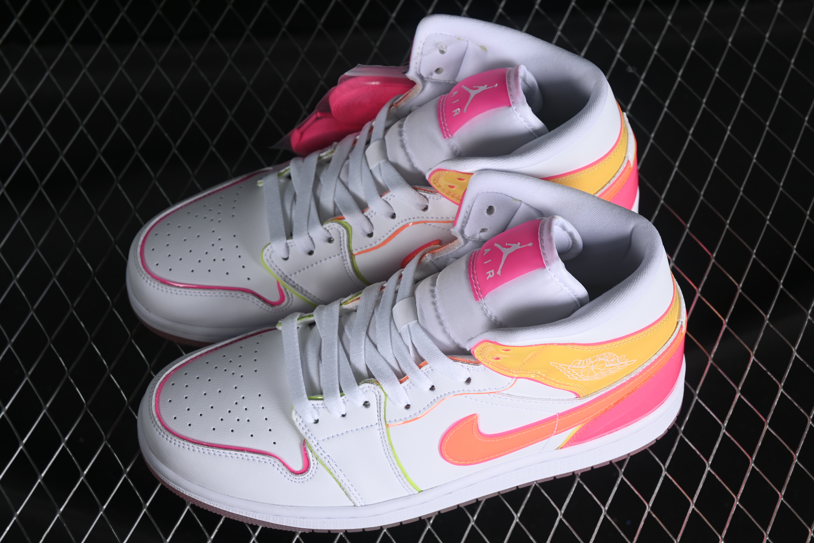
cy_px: 272
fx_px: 1696
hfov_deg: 27.0
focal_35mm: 75
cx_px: 407
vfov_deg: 18.2
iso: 160
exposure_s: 1/100
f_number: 7.1
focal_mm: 50
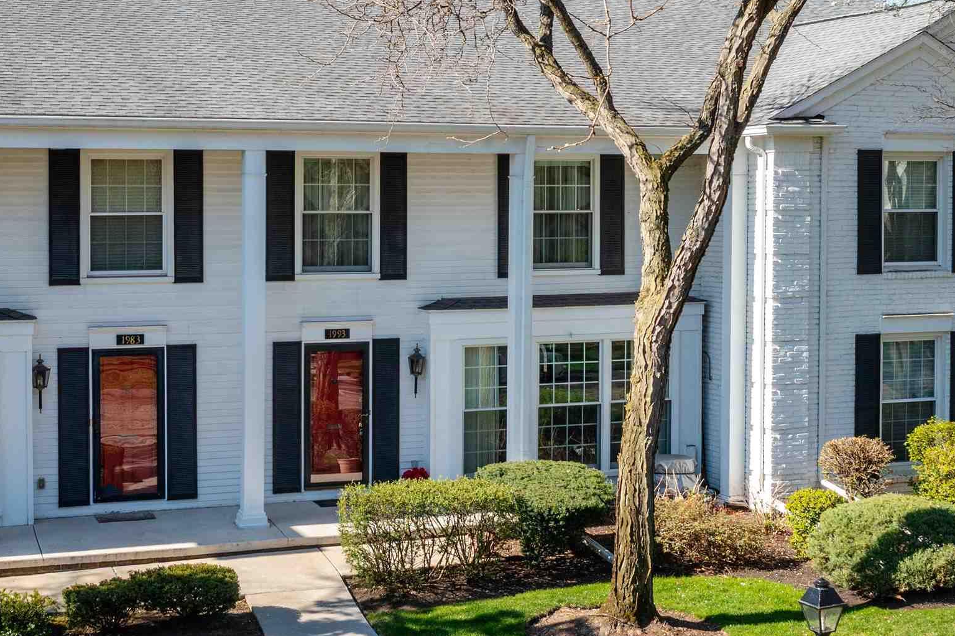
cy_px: 165
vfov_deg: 23.9
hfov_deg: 35.6
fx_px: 1485
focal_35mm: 56
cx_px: 466
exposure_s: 1/320
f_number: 5
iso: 100
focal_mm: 10.26
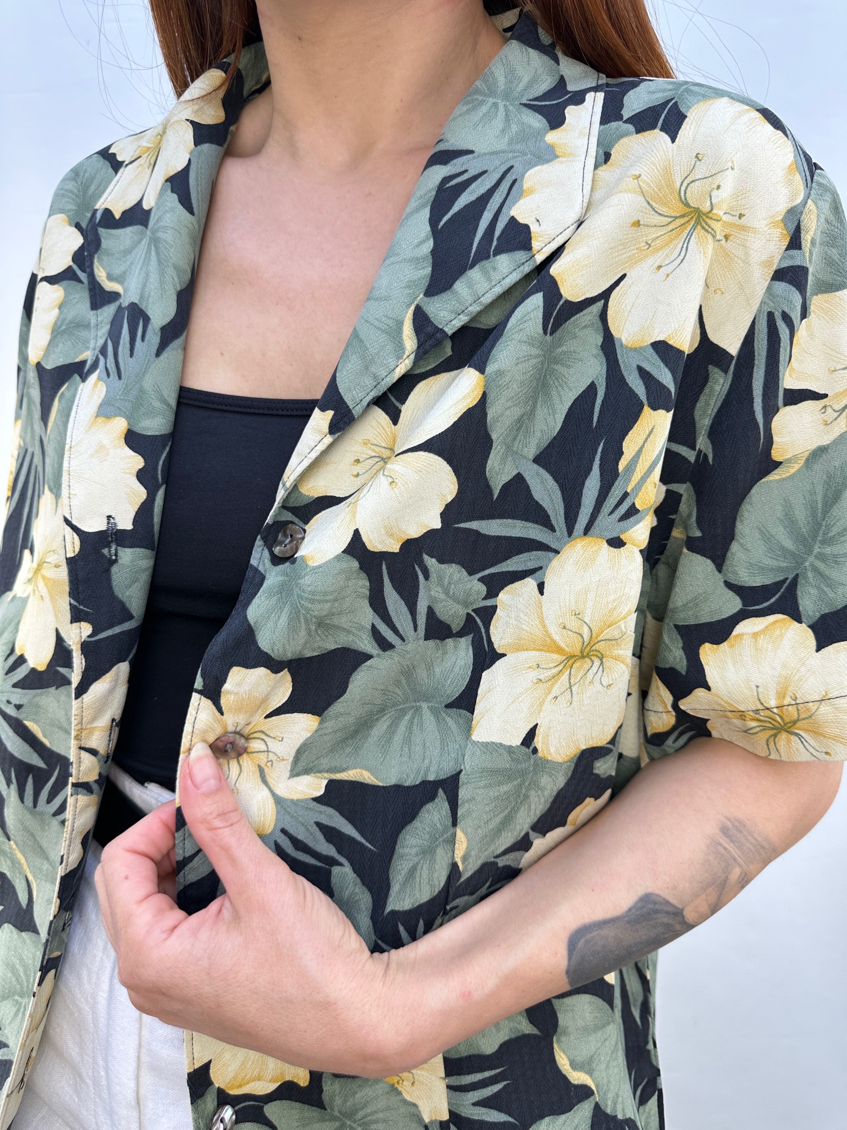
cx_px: 424
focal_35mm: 24
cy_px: 565
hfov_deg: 56.8
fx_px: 783
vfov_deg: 71.6
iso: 80
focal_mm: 6.86
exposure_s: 1/265
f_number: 1.78
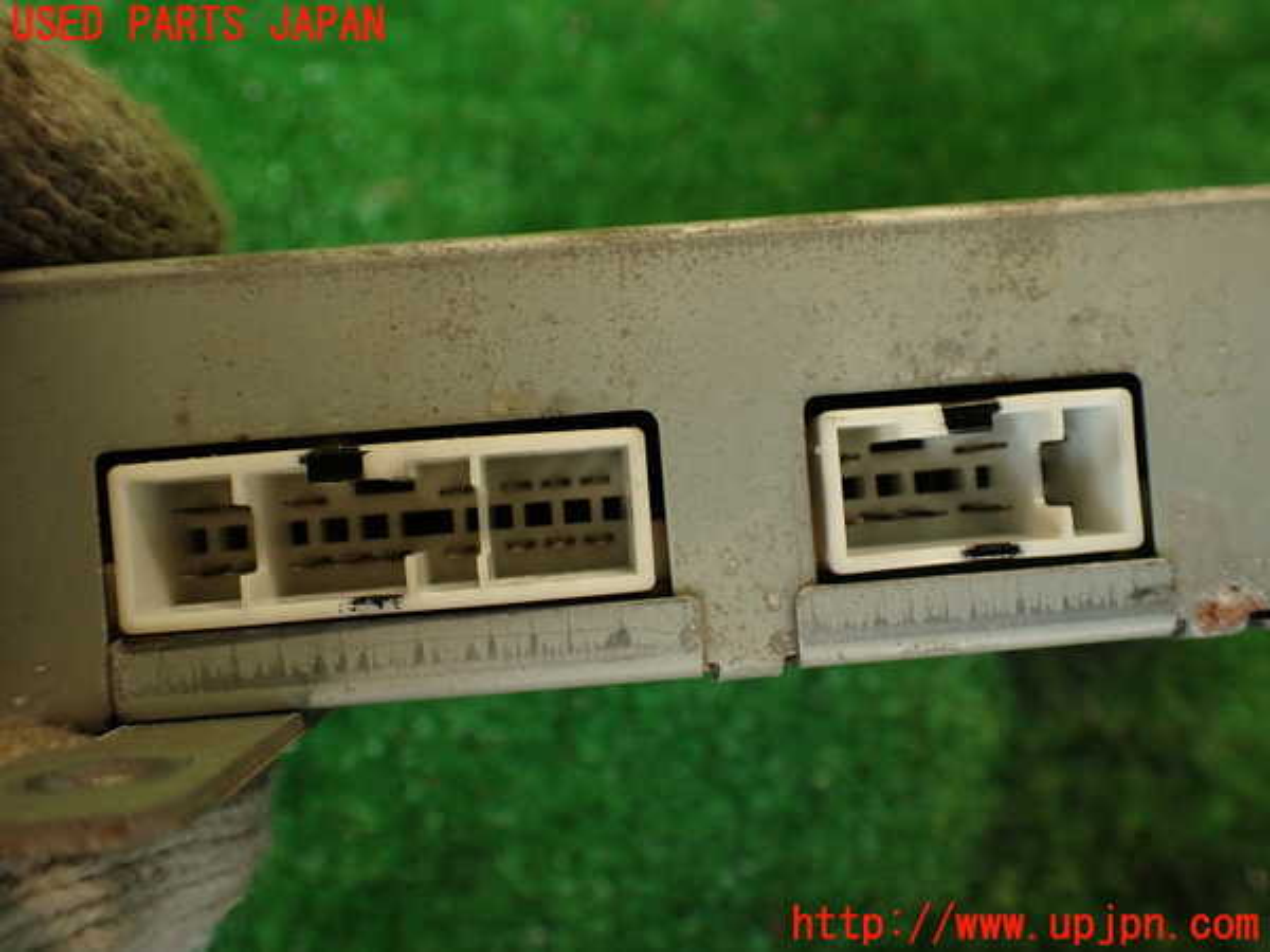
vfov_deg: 46.8
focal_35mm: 30
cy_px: 476
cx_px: 635
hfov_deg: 60.0
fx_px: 1101
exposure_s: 1/60
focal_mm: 5.4
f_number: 2.3
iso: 160
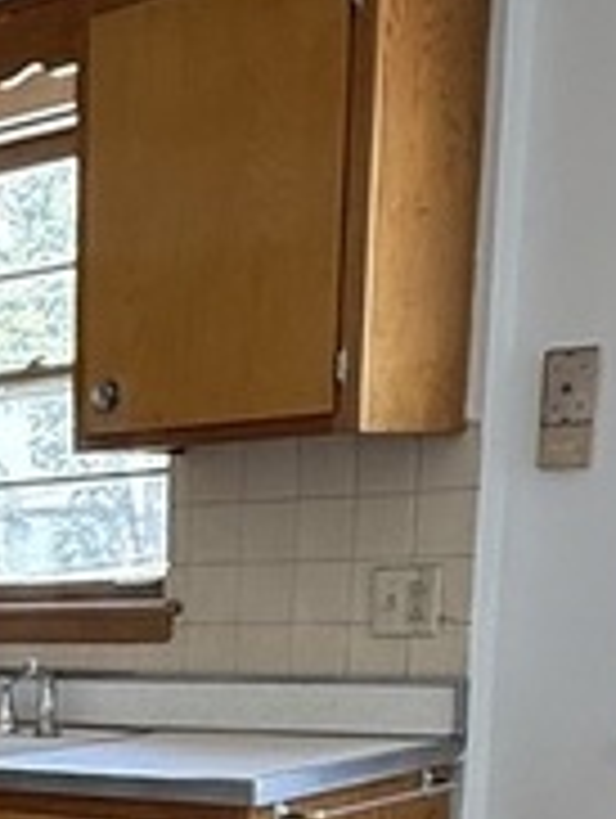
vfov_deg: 21.6
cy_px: 1012
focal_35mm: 83
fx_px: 1965
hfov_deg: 15.6
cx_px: -450
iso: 250
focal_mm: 2.22
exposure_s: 1/99
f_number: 2.2
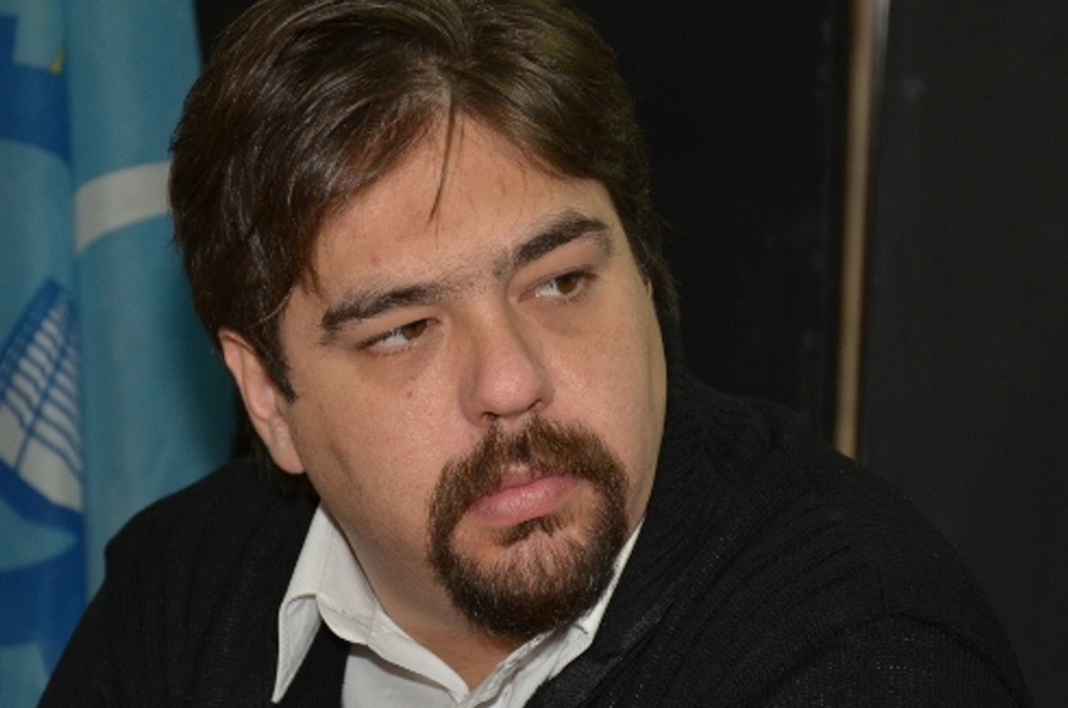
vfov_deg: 9.3
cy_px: 369
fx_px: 4343
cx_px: 482
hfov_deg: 14.0
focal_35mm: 147
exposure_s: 1/60
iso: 800
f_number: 5.3
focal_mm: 75
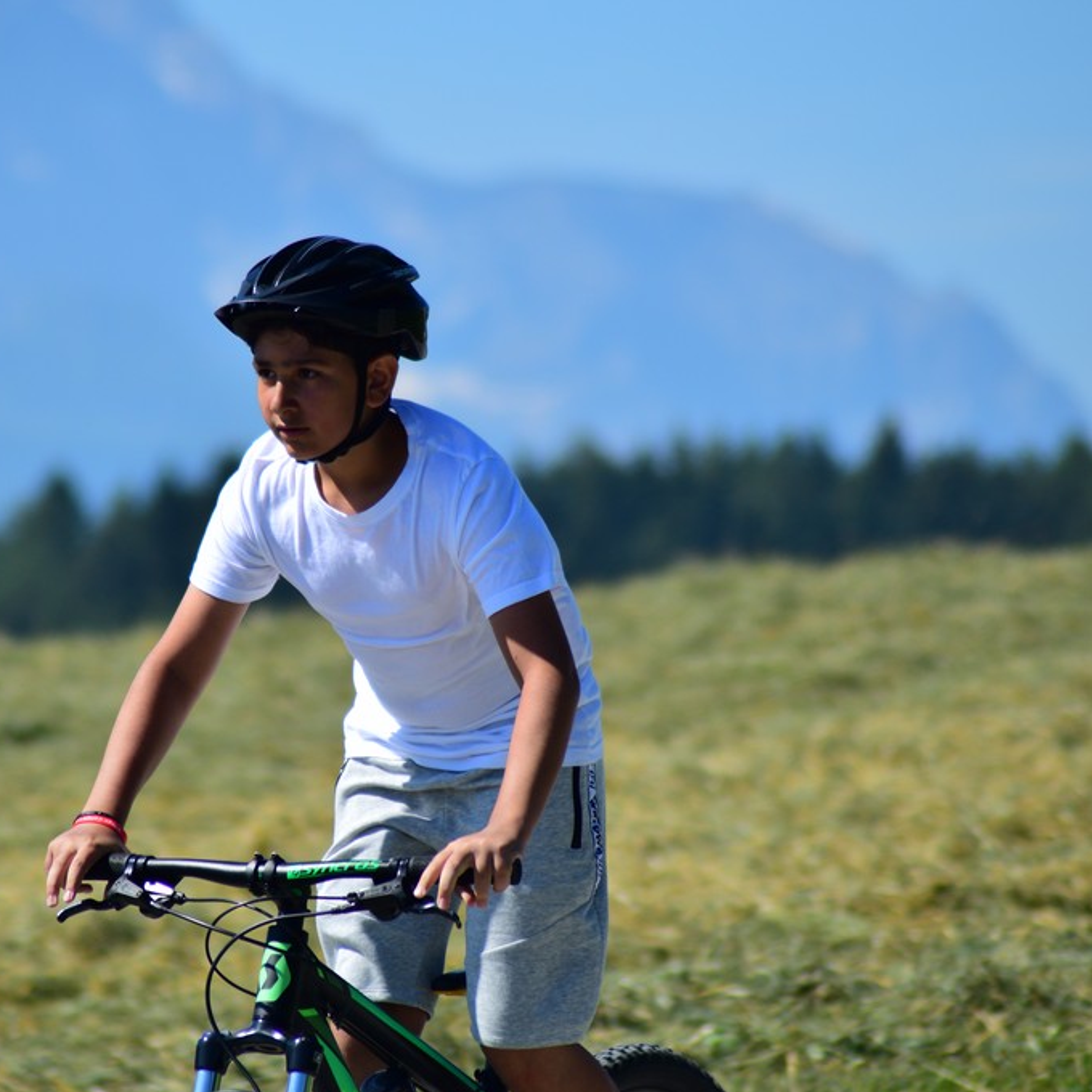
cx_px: 365
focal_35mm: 403
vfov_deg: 4.3
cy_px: 547
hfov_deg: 4.3
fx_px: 14383
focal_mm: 210
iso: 180
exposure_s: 1/1250
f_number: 4.8
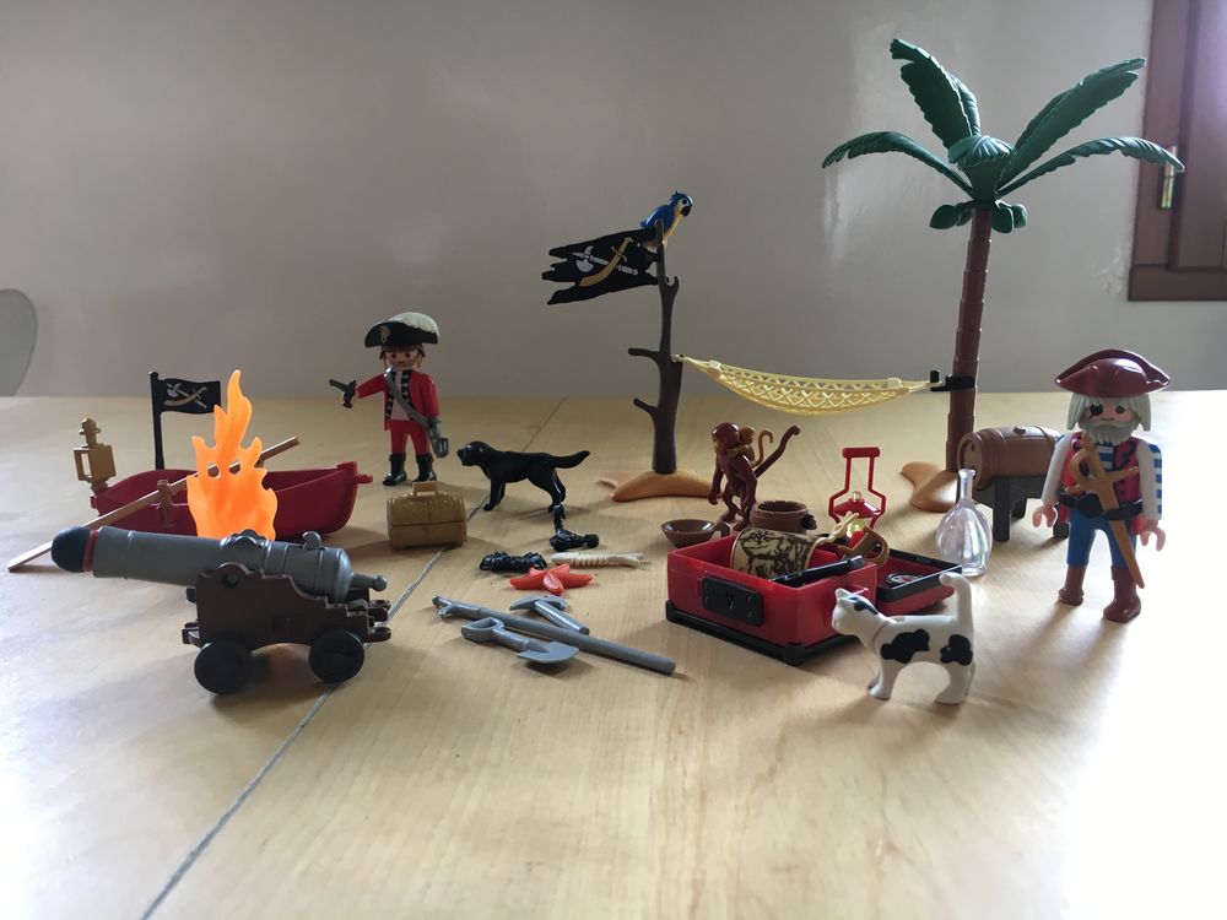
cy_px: 460
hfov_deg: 61.7
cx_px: 614
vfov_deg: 48.2
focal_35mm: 29
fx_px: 1028
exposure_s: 1/33
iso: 64
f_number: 2.2
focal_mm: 4.15
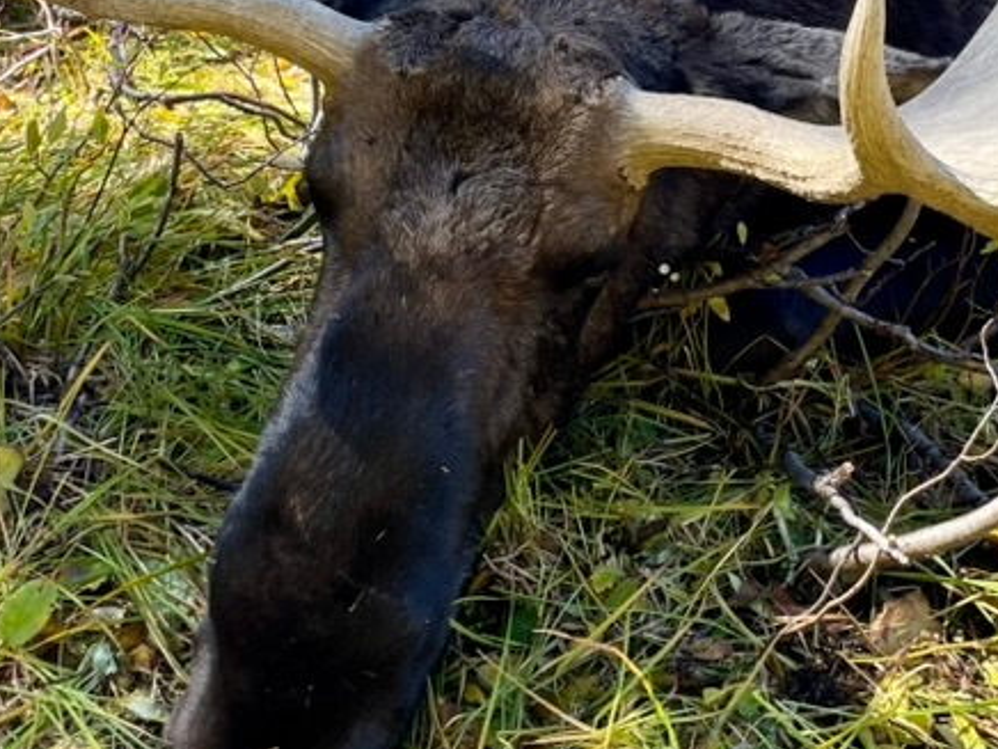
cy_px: 14
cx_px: 572
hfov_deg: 31.6
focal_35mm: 61
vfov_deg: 23.1
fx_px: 1759
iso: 32
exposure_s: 1/352
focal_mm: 4.2
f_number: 1.6
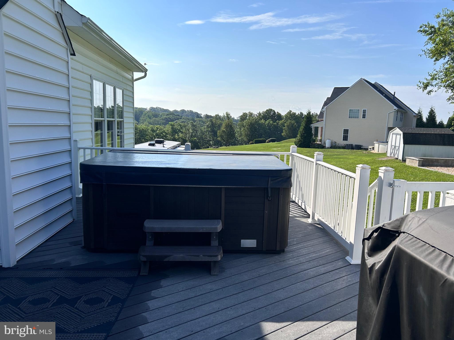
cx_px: 227
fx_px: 341
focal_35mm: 26
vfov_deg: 53.1
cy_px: 170
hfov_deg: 67.3
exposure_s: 1/5319
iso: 50
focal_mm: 5.7
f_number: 1.5
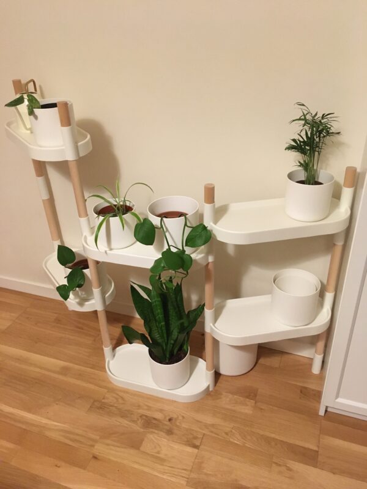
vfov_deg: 61.7
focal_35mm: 29
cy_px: 244
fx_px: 410
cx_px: 184
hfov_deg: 48.2
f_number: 2.2
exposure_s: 1/17
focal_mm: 4.15
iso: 250
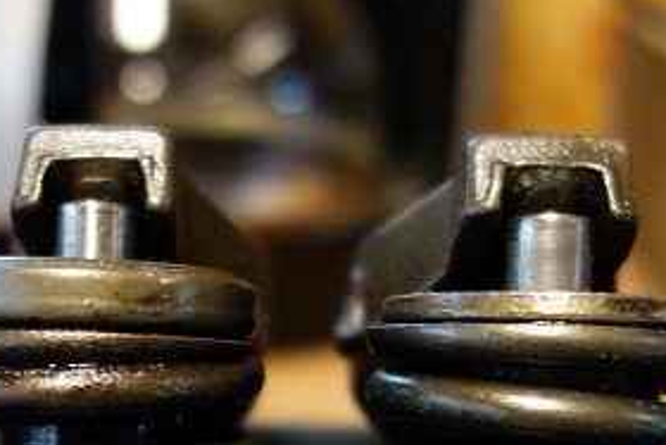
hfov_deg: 25.1
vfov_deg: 16.8
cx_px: 195
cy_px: 434
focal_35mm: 80
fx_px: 1481
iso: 400
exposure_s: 1/30
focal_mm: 10.4
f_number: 1.8
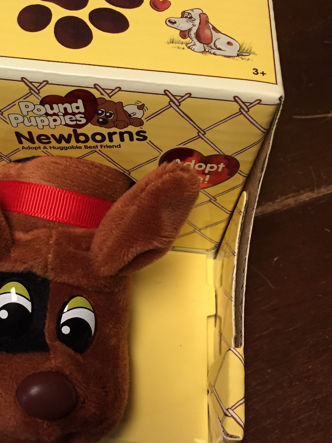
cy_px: 175
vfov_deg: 38.7
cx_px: 76
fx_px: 627
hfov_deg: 29.1
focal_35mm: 49
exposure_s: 1/30
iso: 125
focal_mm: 4.15
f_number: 2.2
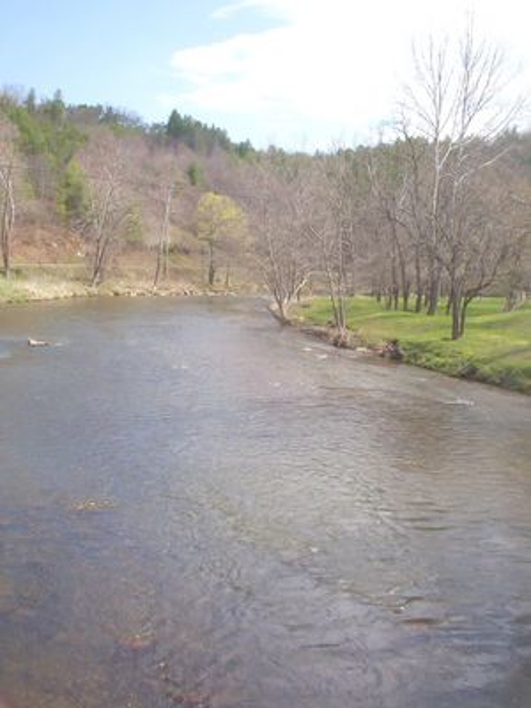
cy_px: 354
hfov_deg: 36.8
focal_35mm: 39
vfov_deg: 47.9
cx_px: 266
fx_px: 798
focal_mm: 6
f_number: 8
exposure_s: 1/166
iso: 100
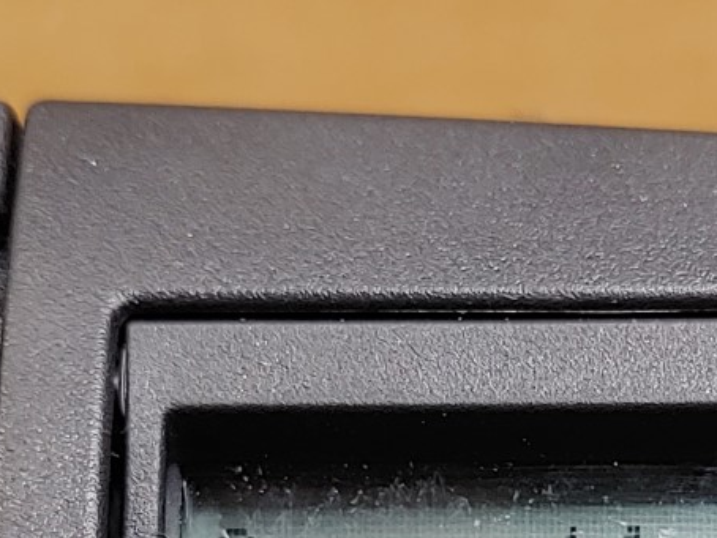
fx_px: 2694
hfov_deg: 15.0
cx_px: 599
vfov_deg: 11.0
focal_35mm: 130
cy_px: 798
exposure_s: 1/60
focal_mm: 4.36
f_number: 1.8
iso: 50
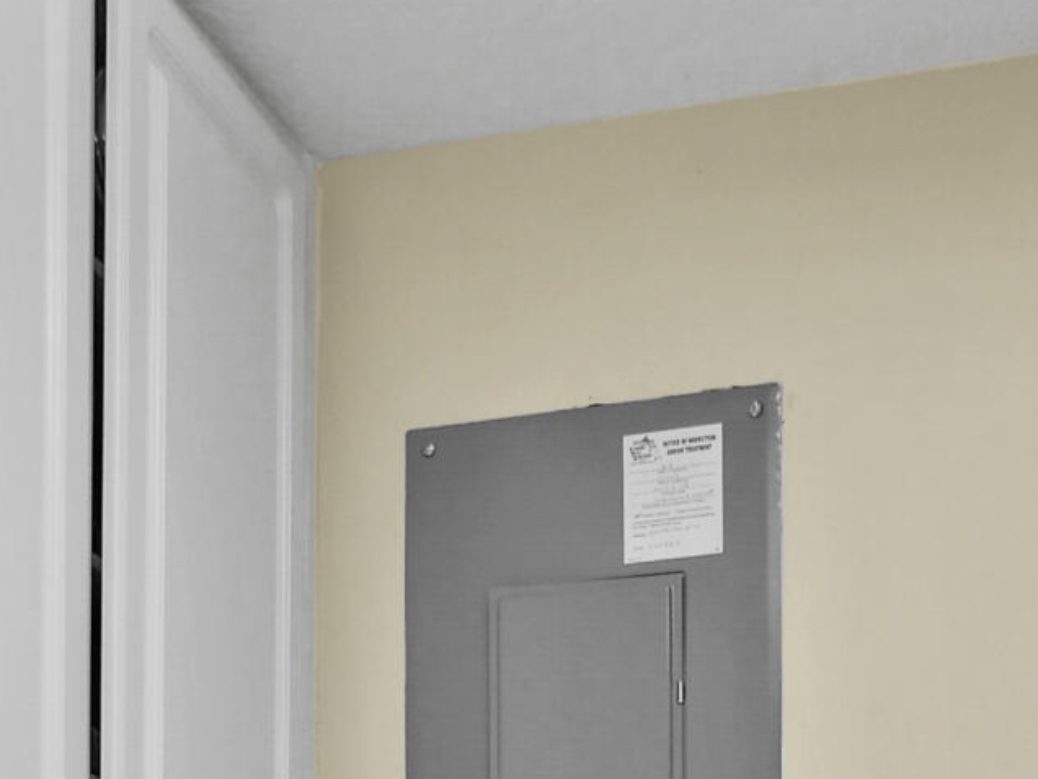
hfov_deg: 29.3
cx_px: 609
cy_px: 1266
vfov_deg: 18.8
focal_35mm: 66
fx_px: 1979
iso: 400
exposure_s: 1/30
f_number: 4
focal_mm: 7
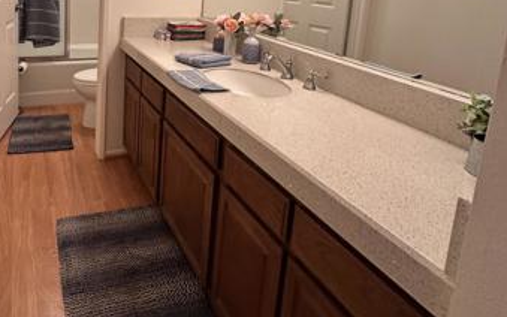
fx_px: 387
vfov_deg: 41.1
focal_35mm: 28
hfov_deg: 63.9
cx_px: 151
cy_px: 31
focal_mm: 2.22
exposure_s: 1/60
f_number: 2.2
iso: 250
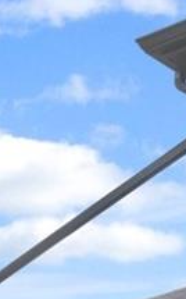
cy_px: 606
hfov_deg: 9.4
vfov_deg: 13.7
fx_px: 1048
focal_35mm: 129
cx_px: -201
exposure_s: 1/160
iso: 320
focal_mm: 17
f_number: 8
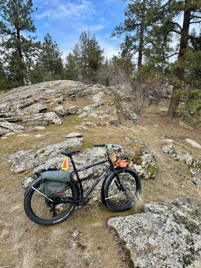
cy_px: 134
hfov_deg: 56.8
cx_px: 100
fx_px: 186
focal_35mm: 24
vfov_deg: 71.6
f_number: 1.78
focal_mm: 6.86
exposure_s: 1/756
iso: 80
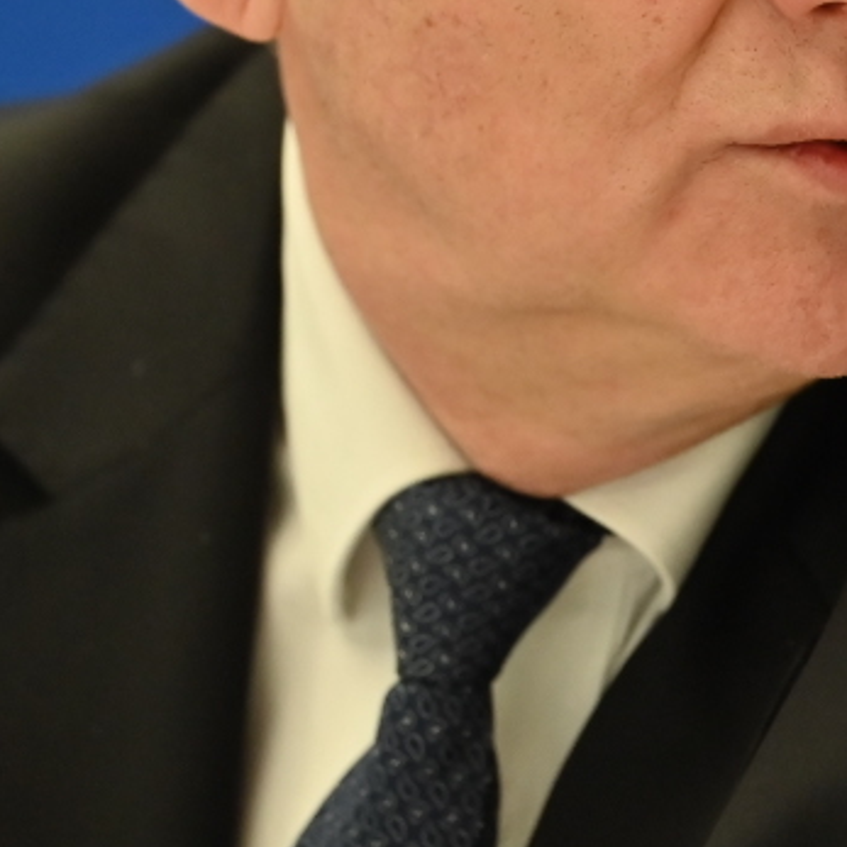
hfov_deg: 2.5
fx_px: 19793
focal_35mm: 715
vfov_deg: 2.5
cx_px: 744
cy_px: 27
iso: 1250
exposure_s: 1/160
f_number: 2.8
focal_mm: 180
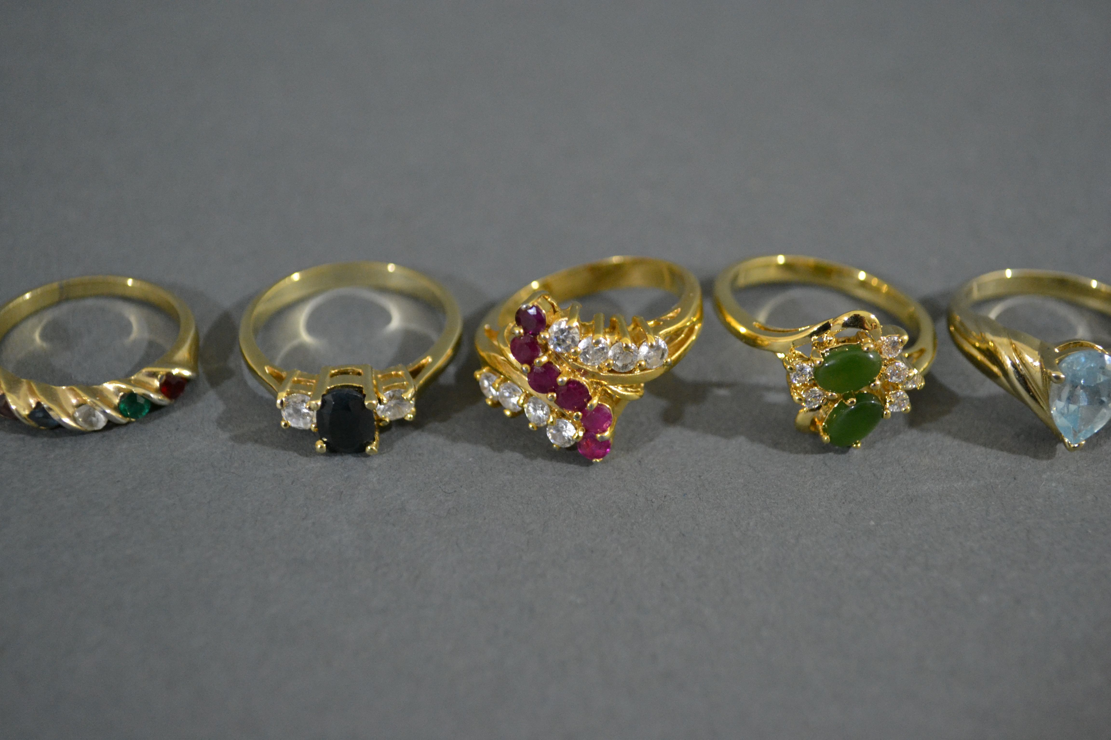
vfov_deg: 25.1
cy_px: 370
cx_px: 556
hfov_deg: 36.9
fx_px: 1666
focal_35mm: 54
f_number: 5
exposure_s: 1/15
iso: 2000
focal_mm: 36
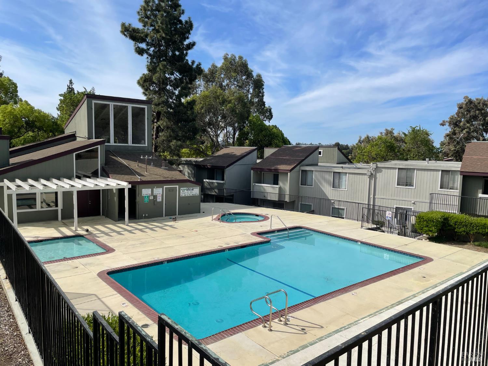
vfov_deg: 53.1
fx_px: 367
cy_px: 183
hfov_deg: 67.3
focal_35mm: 26
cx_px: 244
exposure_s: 1/4651
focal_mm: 4.2
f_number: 1.6
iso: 32
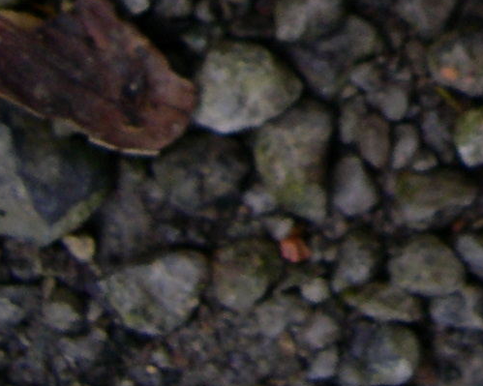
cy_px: -357
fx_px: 2415
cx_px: 719
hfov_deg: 11.0
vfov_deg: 8.7
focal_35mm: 169
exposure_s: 1/36
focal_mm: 8
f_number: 2.8
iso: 100
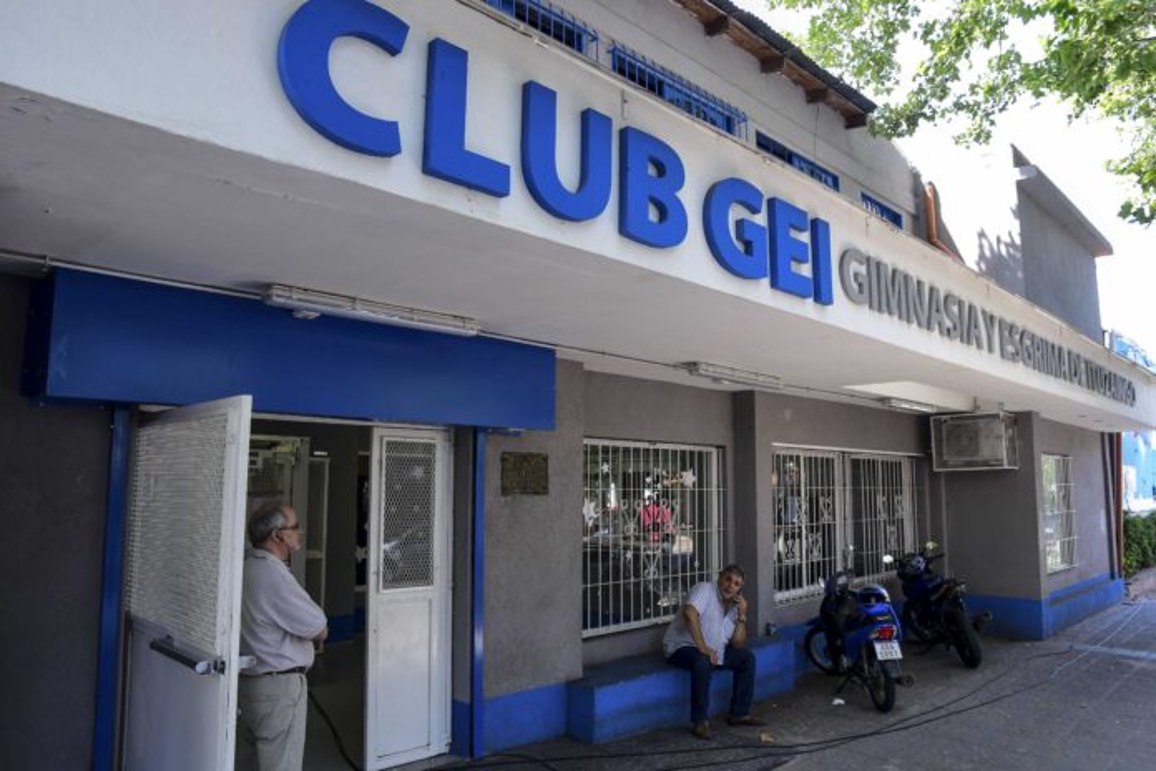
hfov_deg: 73.7
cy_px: 386
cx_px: 578
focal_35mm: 24
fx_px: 771
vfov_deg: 53.1
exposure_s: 1/125
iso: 400
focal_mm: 16
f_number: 6.3
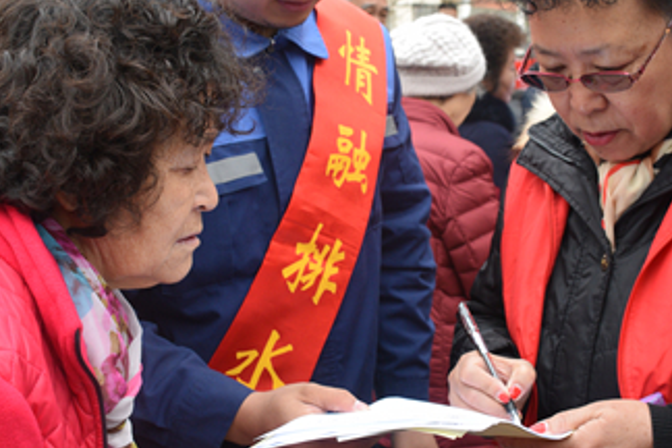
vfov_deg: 27.0
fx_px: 933
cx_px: 373
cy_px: 216
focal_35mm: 50
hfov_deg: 39.5
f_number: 5
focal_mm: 18
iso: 400
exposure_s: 1/125
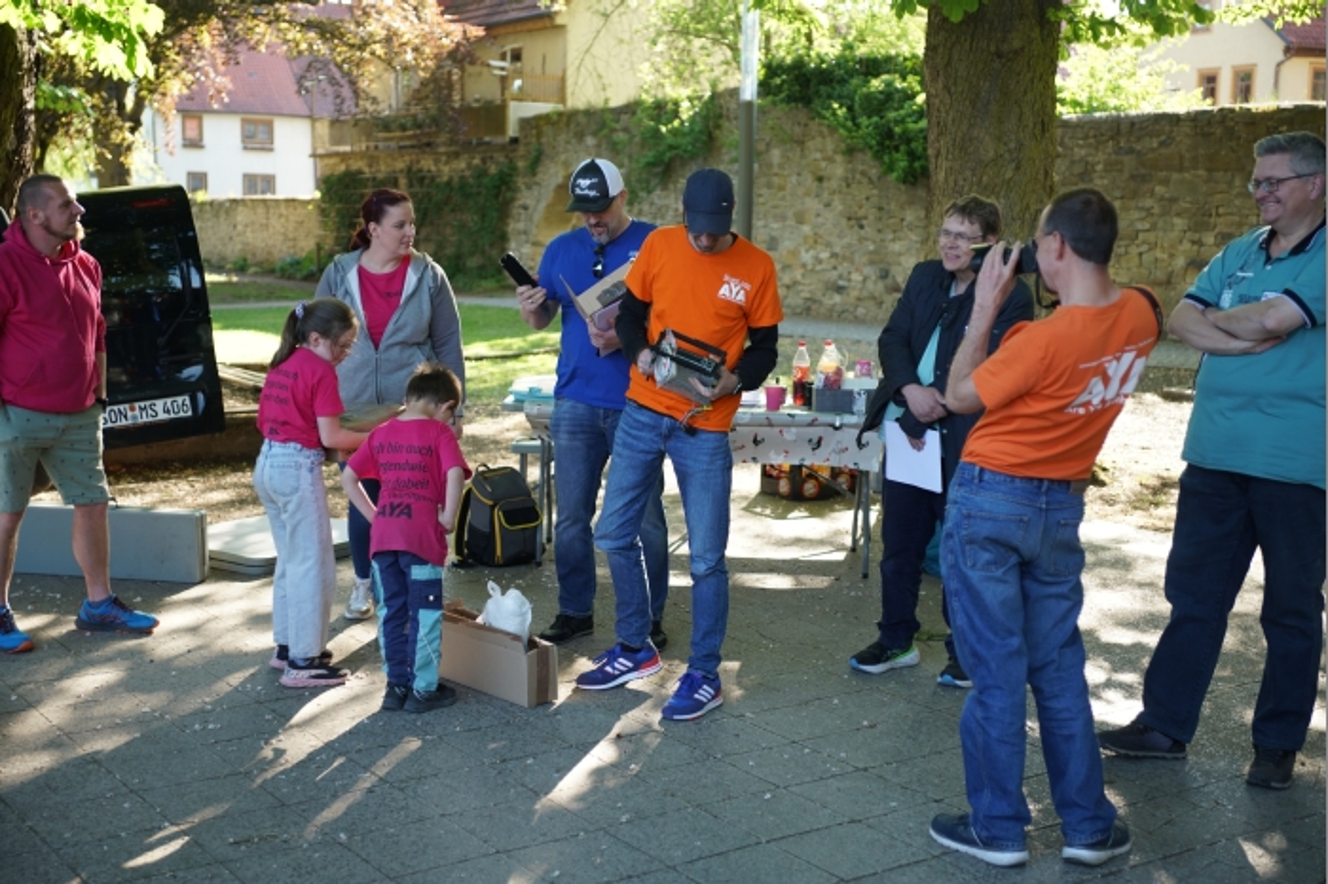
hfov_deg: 43.6
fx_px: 1659
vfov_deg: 29.8
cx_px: 664
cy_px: 442
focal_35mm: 45
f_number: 2.8
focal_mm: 45
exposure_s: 1/400
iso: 400
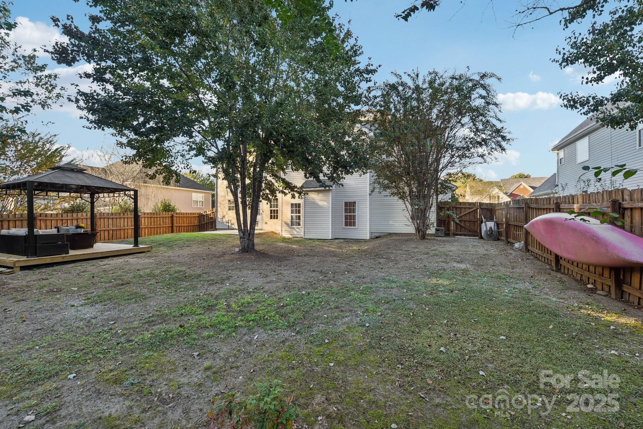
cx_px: 322
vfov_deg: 81.3
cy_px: 214
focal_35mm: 14
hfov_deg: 104.2
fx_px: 250
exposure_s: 1/30
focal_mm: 14
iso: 200
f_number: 8
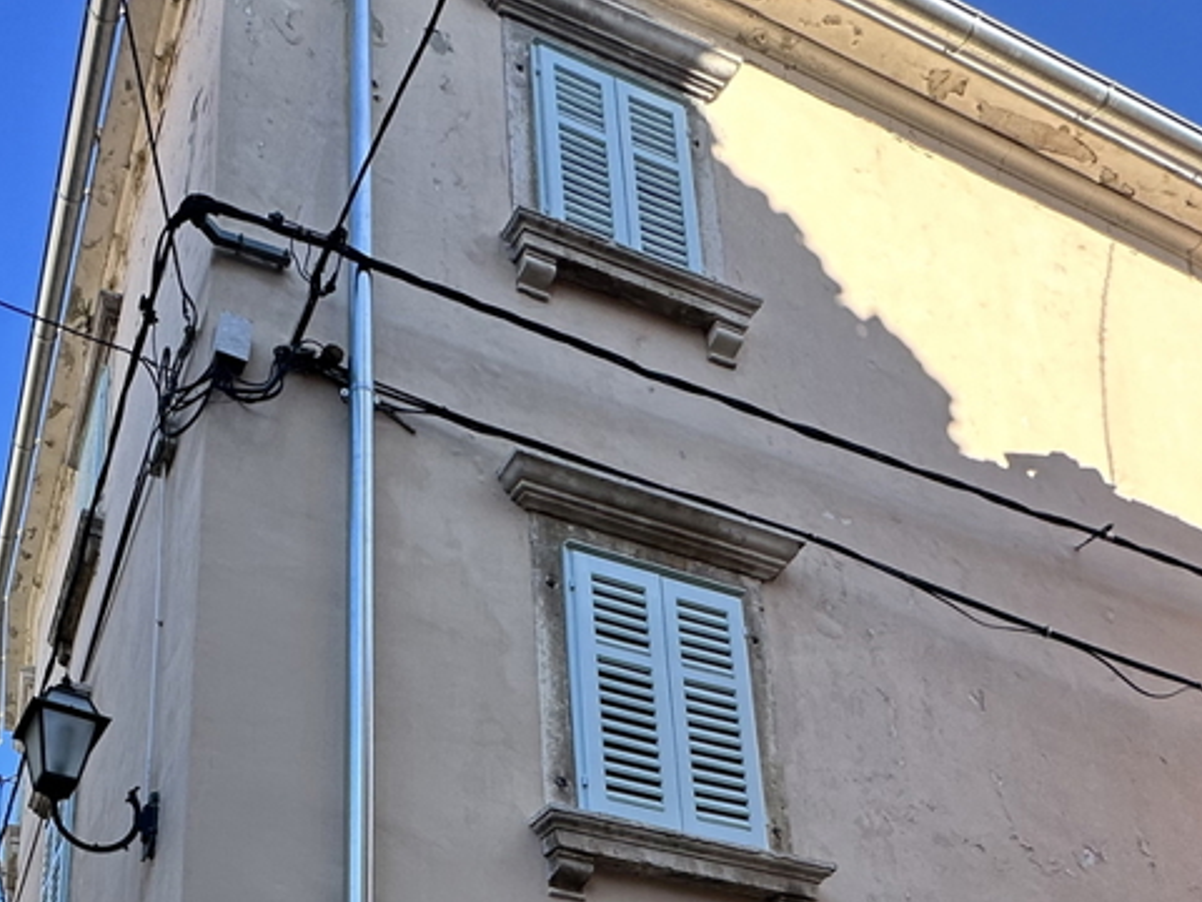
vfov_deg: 34.0
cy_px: 1045
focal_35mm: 35
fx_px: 1215
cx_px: 245
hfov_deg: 49.6
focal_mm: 2.22
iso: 40
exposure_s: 1/596
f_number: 2.2
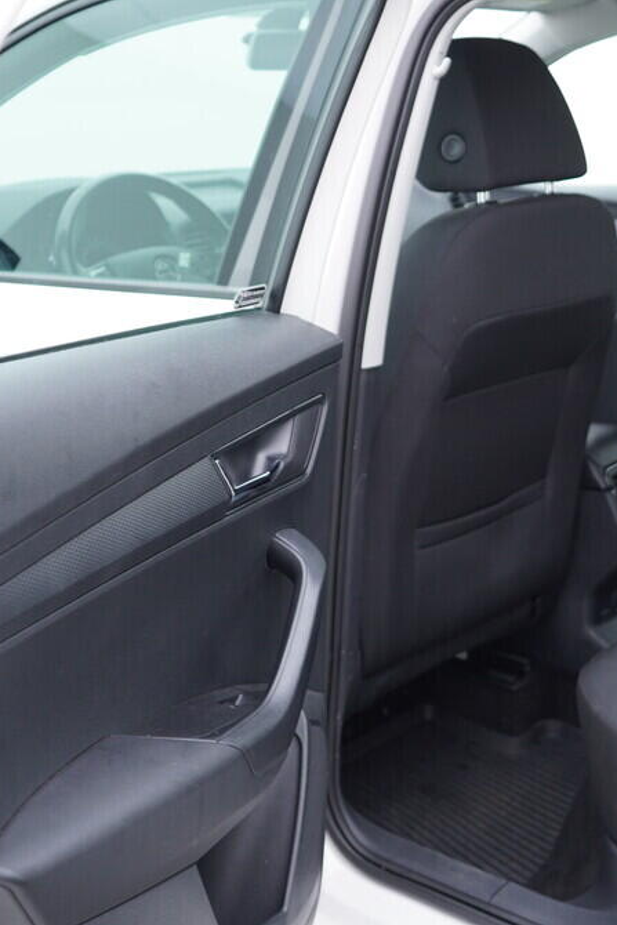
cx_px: 453
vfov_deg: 36.2
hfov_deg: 24.4
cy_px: 459
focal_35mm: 55
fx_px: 1413
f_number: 2.8
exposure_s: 1/40
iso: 160
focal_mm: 24
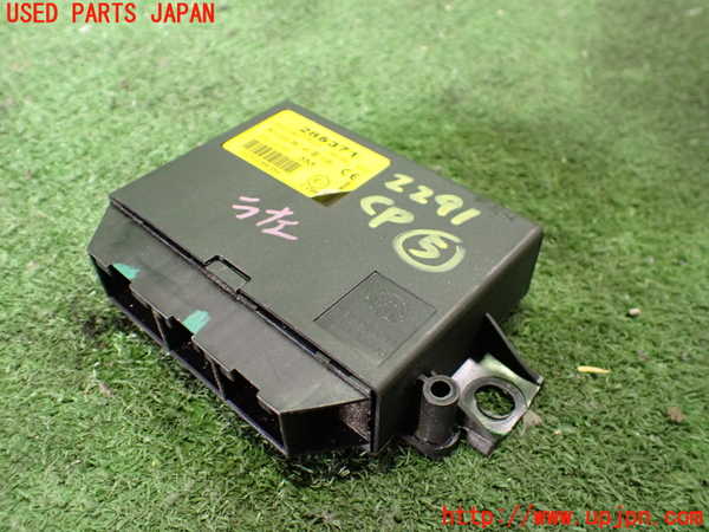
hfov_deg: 60.0
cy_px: 266
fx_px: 614
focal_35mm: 30
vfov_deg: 46.8
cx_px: 354
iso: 800
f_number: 2.3
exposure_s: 1/30
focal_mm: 5.4
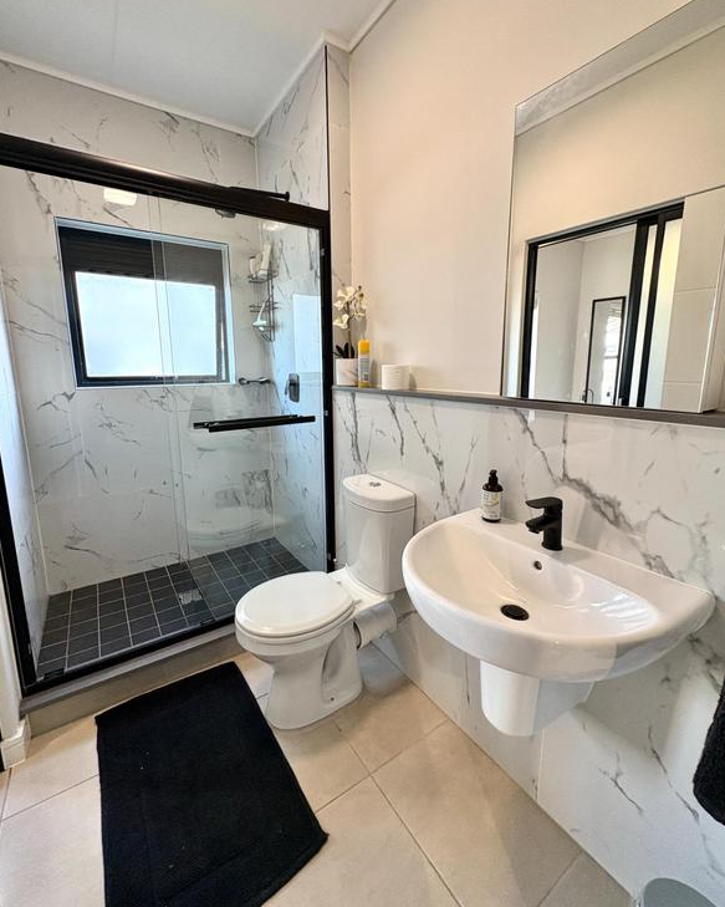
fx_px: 402
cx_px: 354
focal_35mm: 15
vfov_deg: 96.7
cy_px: 430
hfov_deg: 84.0
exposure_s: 1/60
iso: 200
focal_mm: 2.22
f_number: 2.2
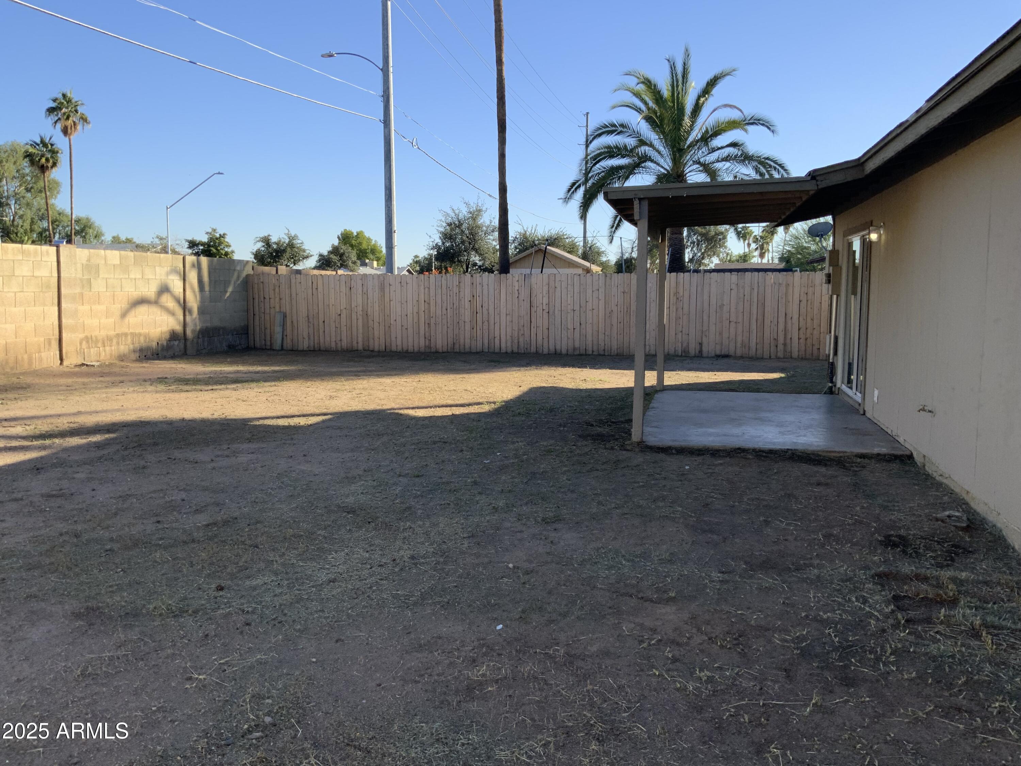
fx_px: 855
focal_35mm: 29
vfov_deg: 48.2
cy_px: 383
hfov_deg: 61.7
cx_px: 510
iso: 16
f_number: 1.8
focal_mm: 3
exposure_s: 1/962
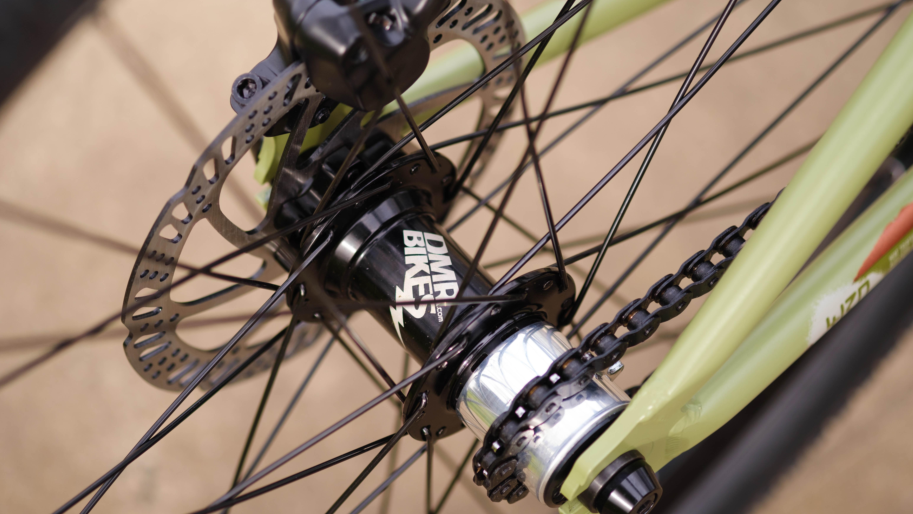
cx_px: 458
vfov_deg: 12.7
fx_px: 2300
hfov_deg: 22.5
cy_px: 233
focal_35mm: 95
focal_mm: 60
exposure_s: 1/500
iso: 125
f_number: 2.4
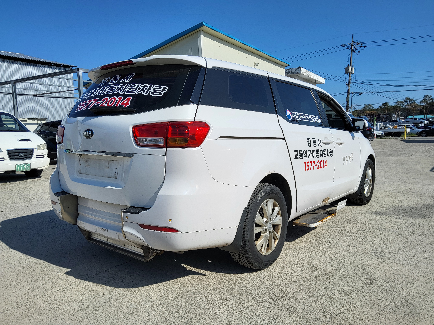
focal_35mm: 26
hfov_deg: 67.3
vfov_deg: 53.1
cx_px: 217
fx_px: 326
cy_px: 162
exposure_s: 1/1677
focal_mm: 3.98
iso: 12
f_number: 1.8
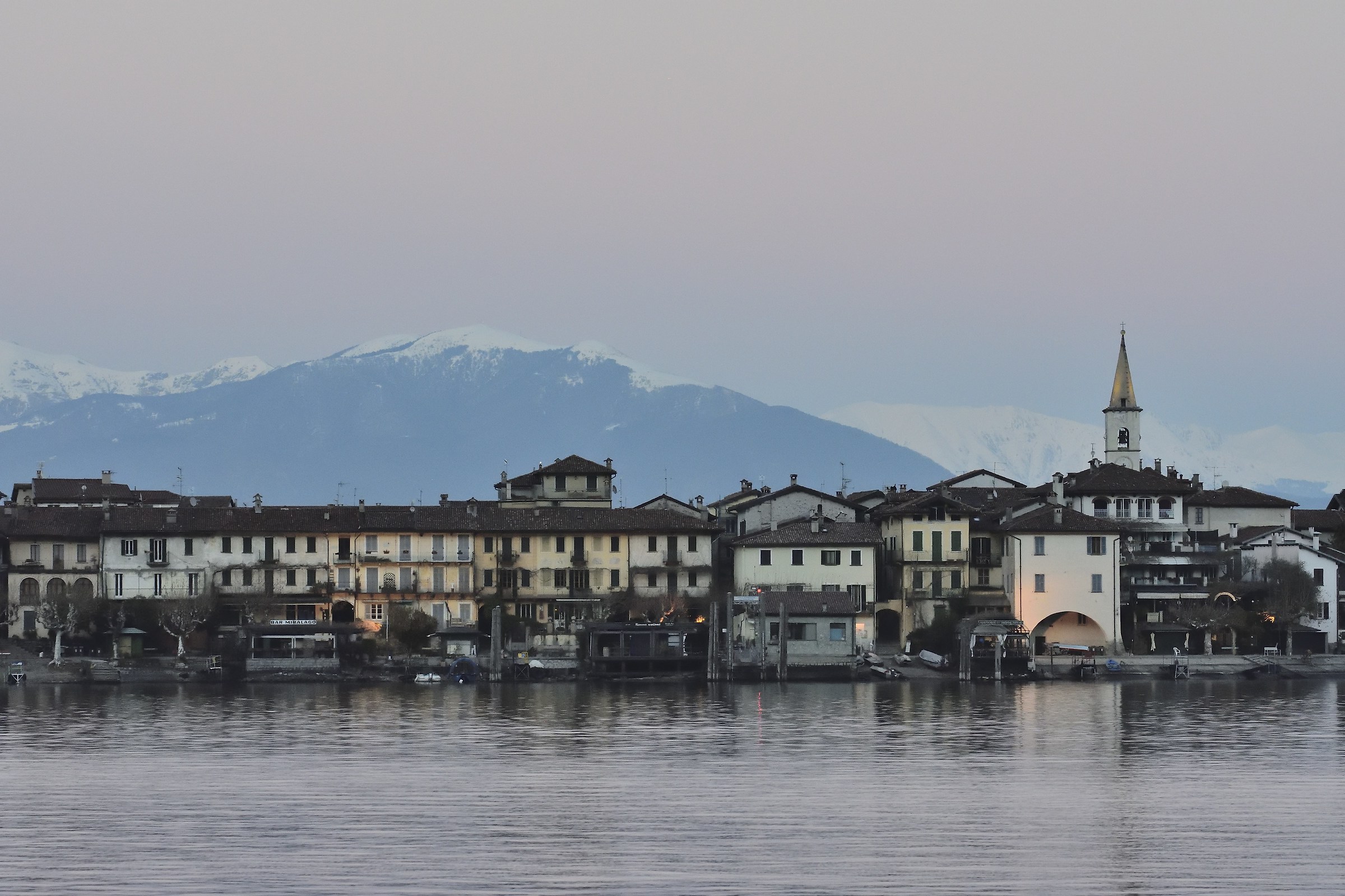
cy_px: 448
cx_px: 672
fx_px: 6724
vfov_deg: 7.6
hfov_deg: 11.4
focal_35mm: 180
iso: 2500
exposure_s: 1/400
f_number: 8
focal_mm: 120
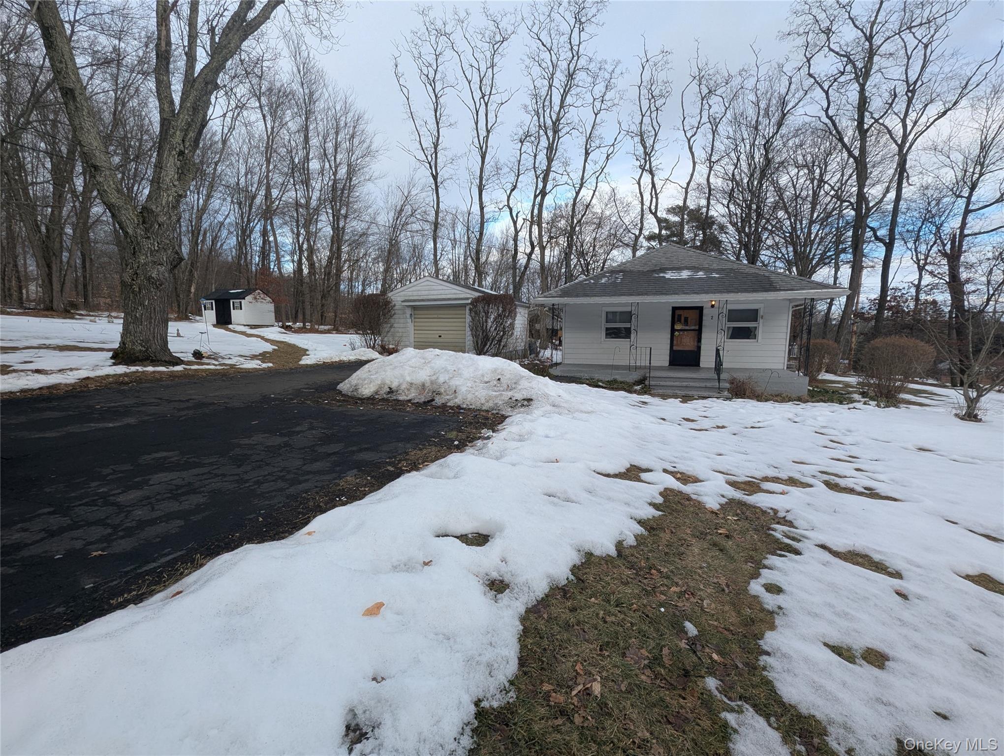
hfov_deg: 106.1
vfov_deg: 90.1
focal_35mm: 13
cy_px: 378
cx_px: 502
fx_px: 378
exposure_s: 1/446
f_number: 2.2
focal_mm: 1.95
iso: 46
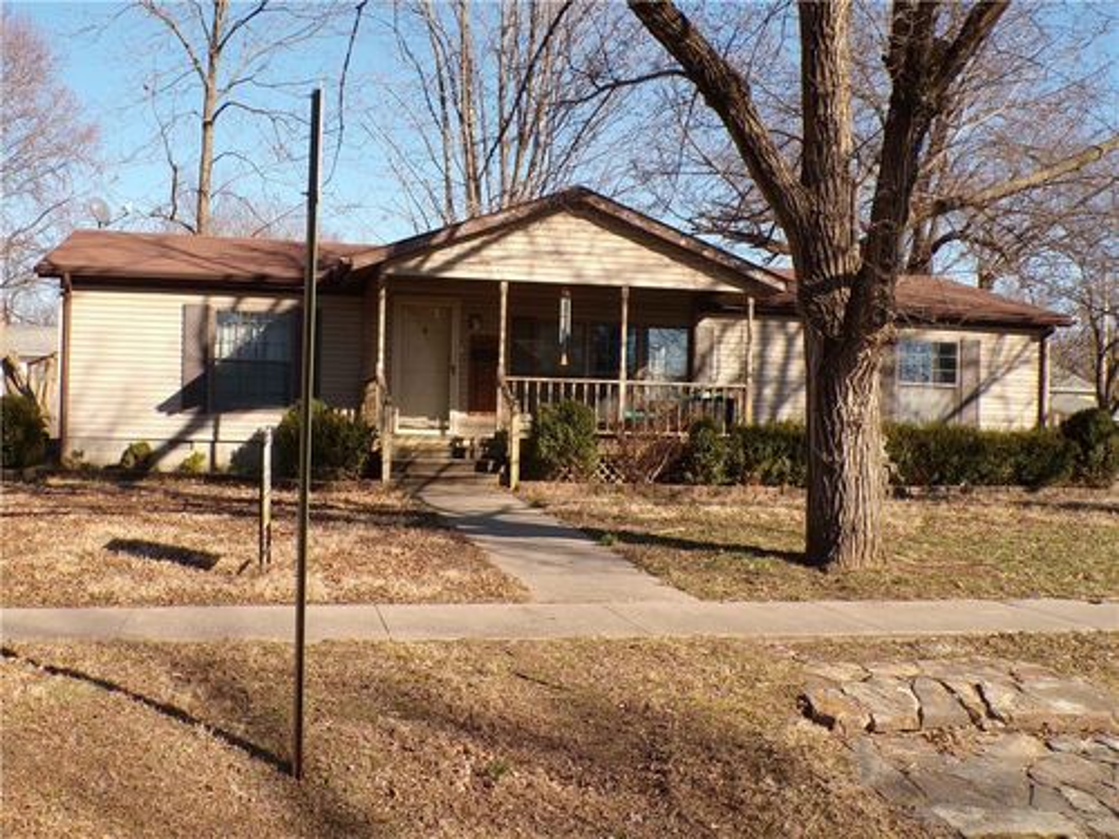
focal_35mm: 37
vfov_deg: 38.7
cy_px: 420
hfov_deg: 50.1
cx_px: 560
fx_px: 1196
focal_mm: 6.6
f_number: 4.9
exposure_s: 1/320
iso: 100
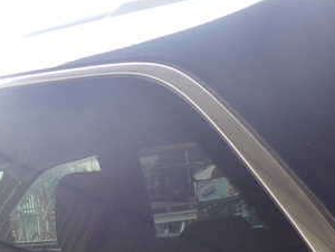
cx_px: 133
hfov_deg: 32.1
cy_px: 187
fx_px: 581
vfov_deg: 24.2
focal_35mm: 60
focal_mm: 5.4
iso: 100
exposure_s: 1/60
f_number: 3.2
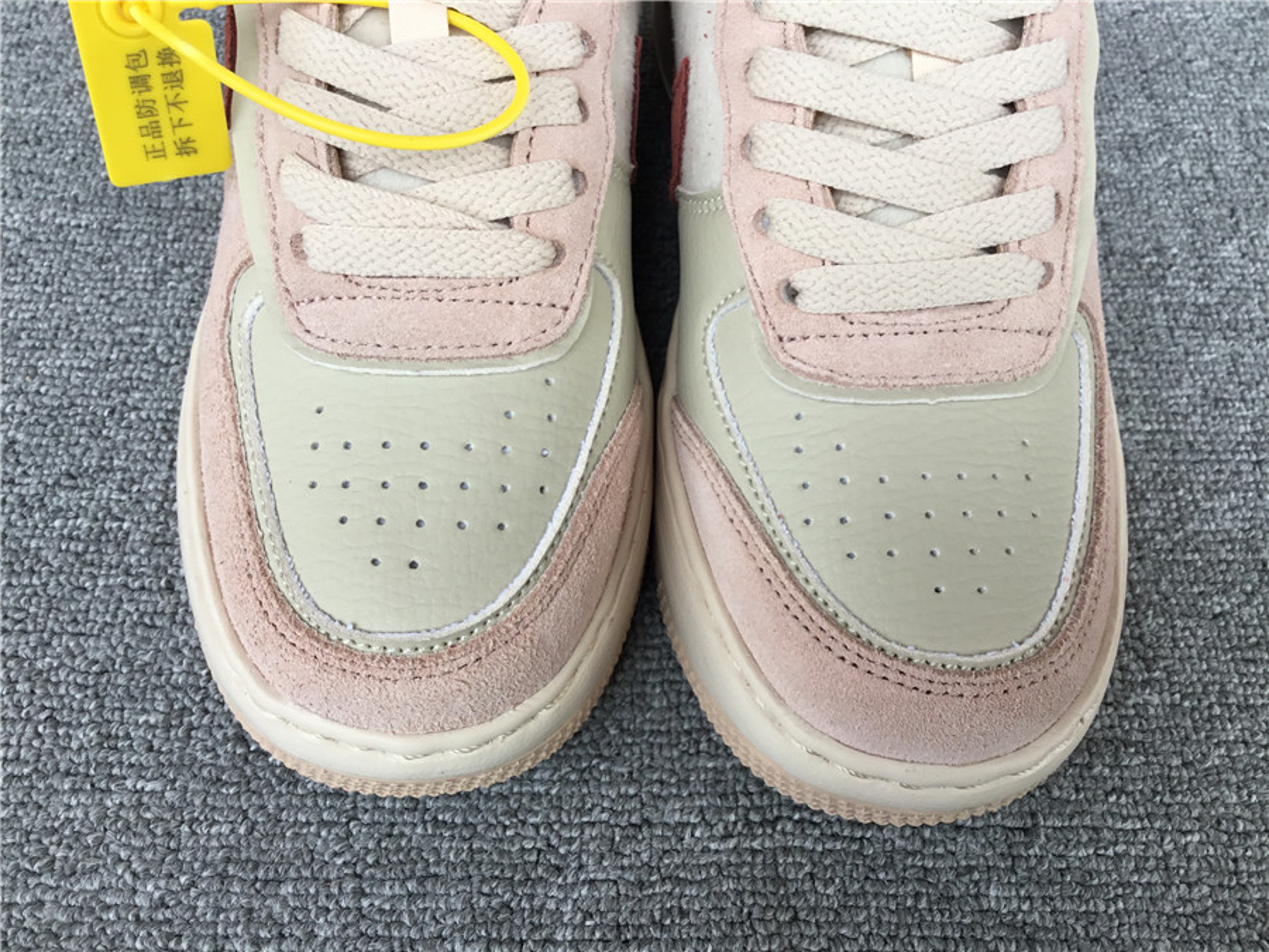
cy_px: 476
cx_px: 634
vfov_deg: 45.4
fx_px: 1136
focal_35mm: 31
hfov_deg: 58.4
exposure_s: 1/108
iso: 25
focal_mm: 3.3
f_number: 2.4
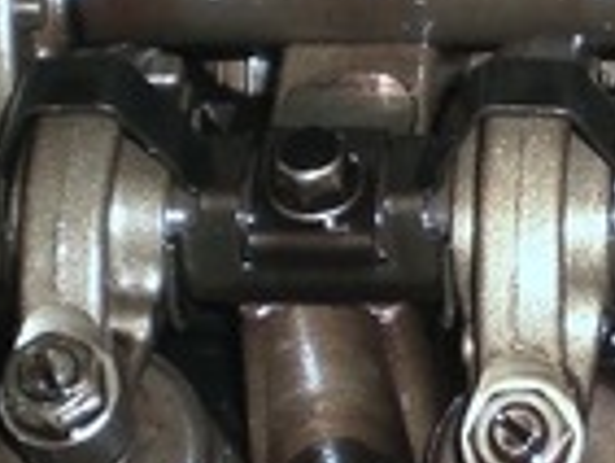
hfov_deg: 11.0
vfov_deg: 8.6
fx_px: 3058
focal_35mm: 172
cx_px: 925
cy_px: 314
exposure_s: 1/60
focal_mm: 6.3
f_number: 3.1
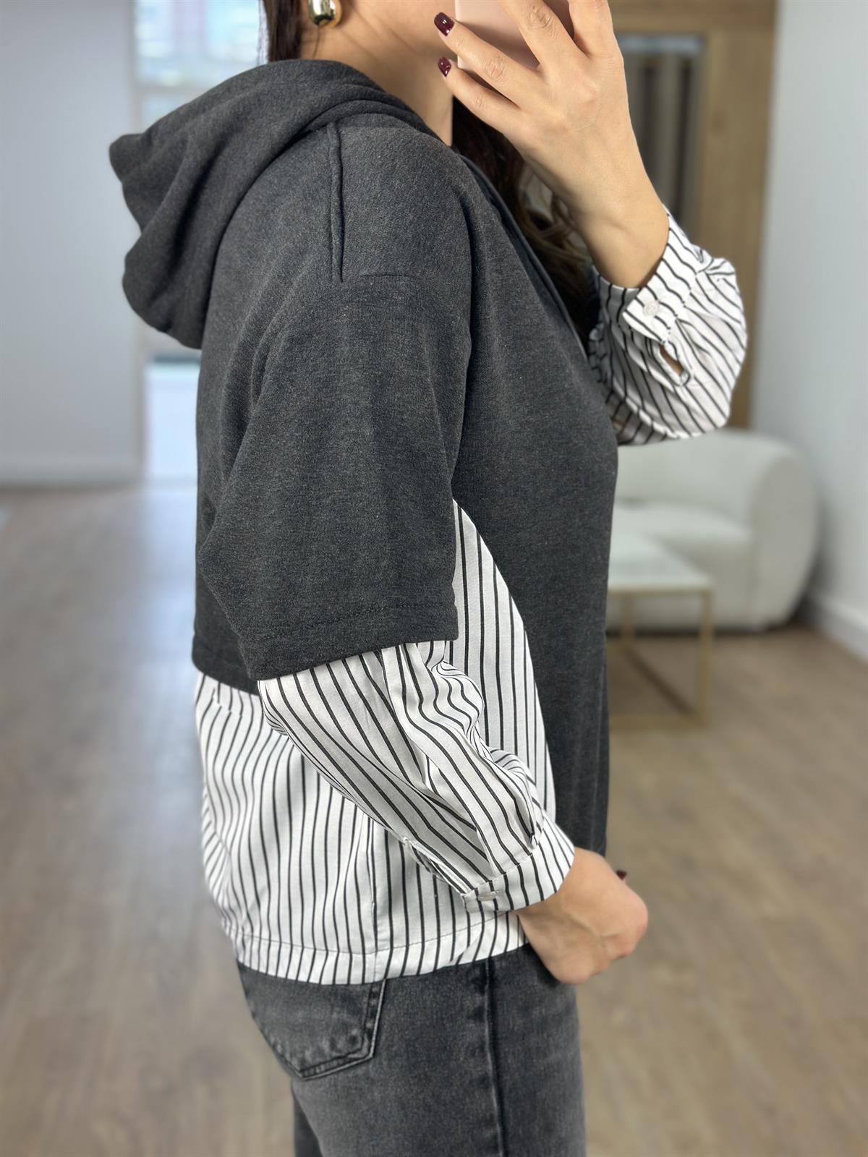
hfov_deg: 30.3
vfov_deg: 39.7
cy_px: 578
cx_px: 434
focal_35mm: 48
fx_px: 1605
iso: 64
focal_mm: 6.86
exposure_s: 1/100
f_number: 1.78
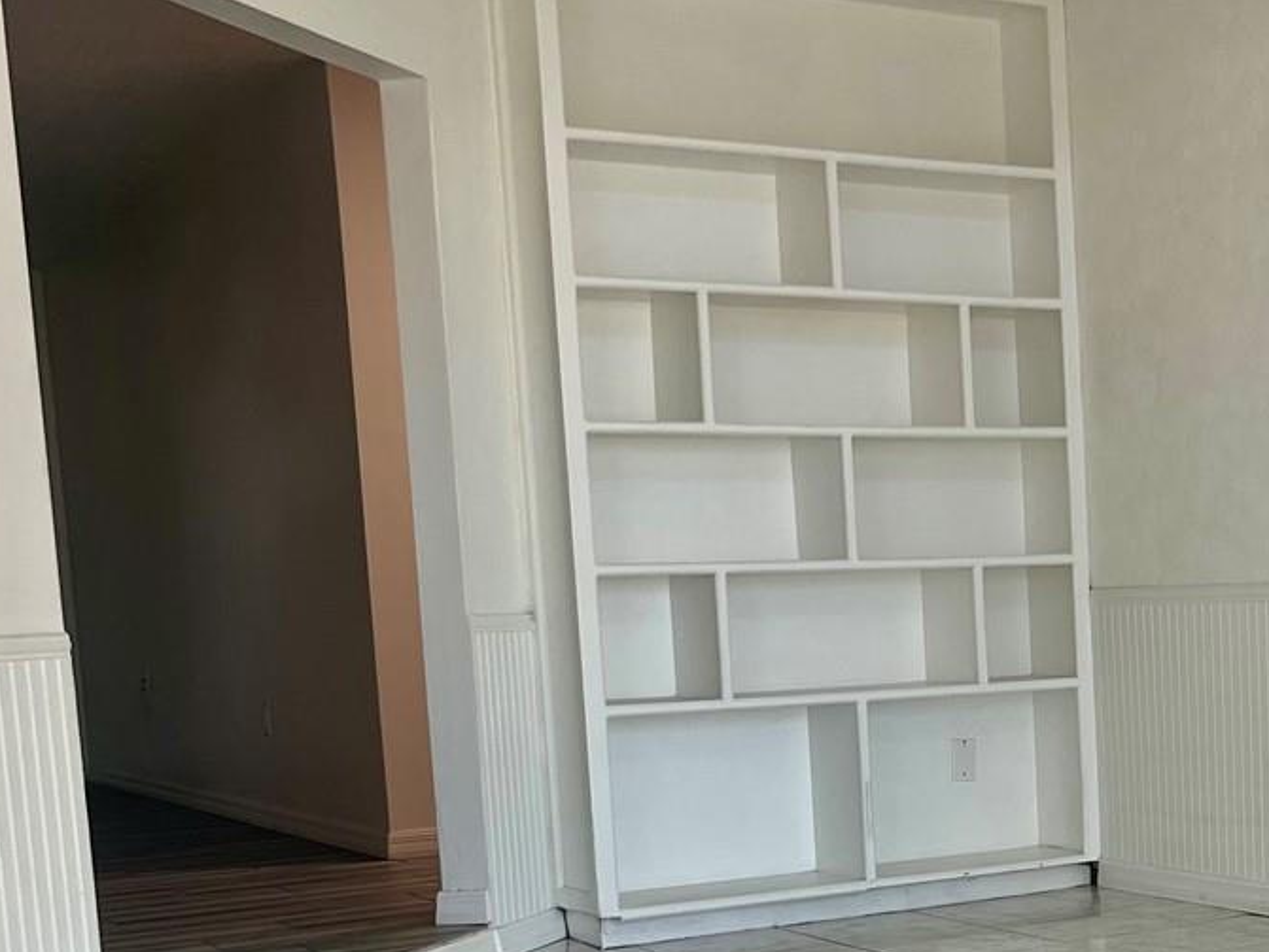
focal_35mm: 62
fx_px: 2272
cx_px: 1184
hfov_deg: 29.7
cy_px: 857
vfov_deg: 23.0
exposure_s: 1/121
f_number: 1.6
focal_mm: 5.1
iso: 64
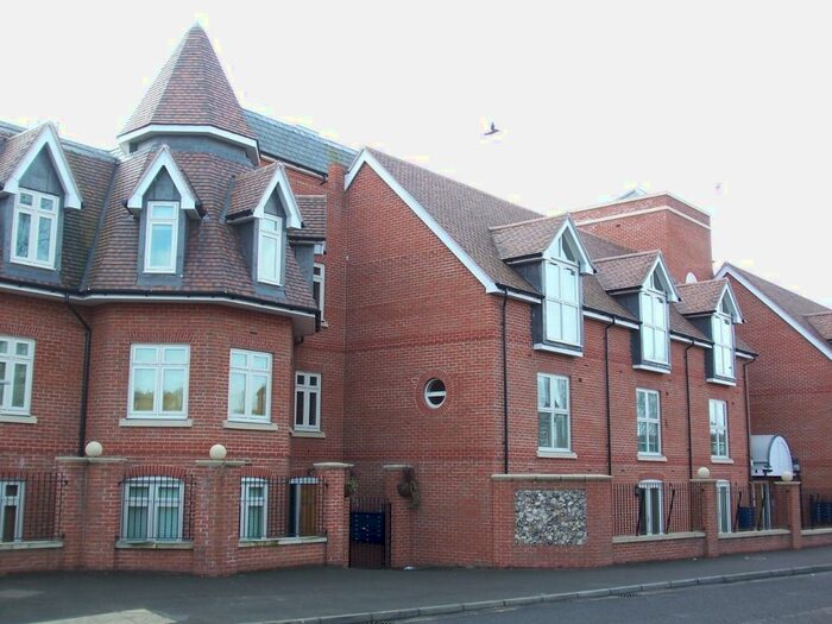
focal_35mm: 39
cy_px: 312
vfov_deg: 36.8
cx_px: 416
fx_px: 937
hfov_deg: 47.9
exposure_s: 1/100
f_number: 3.9
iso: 64
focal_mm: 6.4
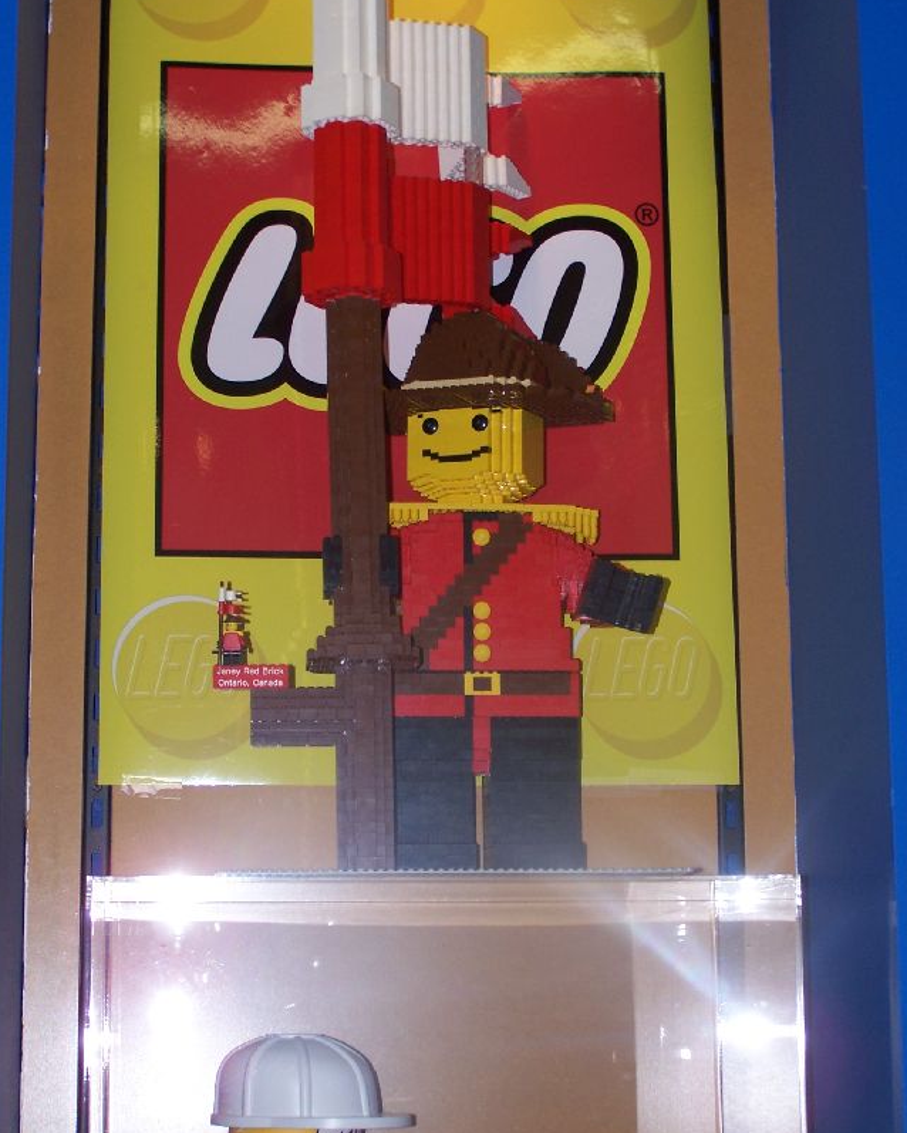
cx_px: 459
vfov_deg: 26.1
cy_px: 571
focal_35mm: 73
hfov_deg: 21.0
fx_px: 2449
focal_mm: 11.5
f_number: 3.2
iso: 80
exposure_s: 1/80
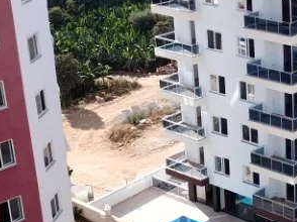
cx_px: 353
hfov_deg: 21.5
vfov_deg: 17.3
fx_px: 729
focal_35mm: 85
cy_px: 98
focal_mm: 4.73
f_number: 2.2
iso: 100
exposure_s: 1/935
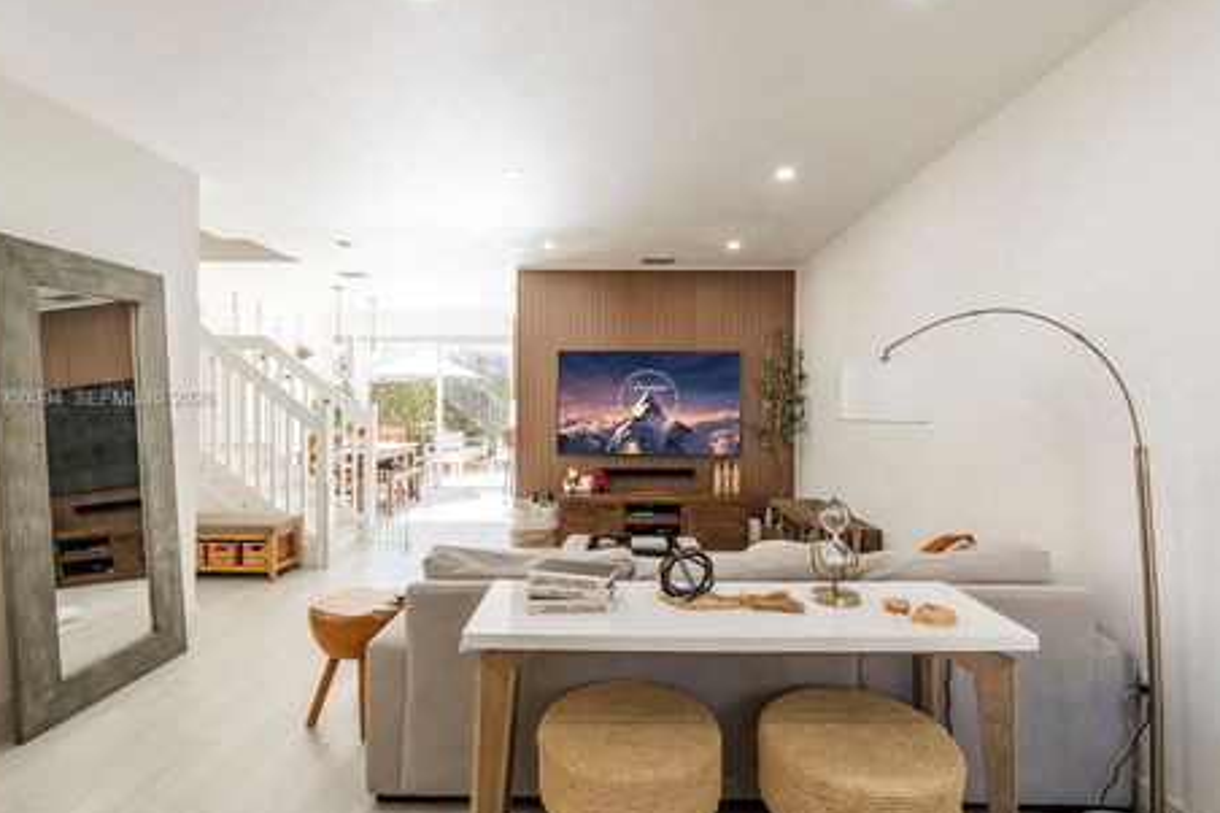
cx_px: 610
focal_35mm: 18
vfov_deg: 68.7
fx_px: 594
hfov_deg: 91.5
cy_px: 400
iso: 200
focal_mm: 11
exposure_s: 1/20
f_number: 7.1
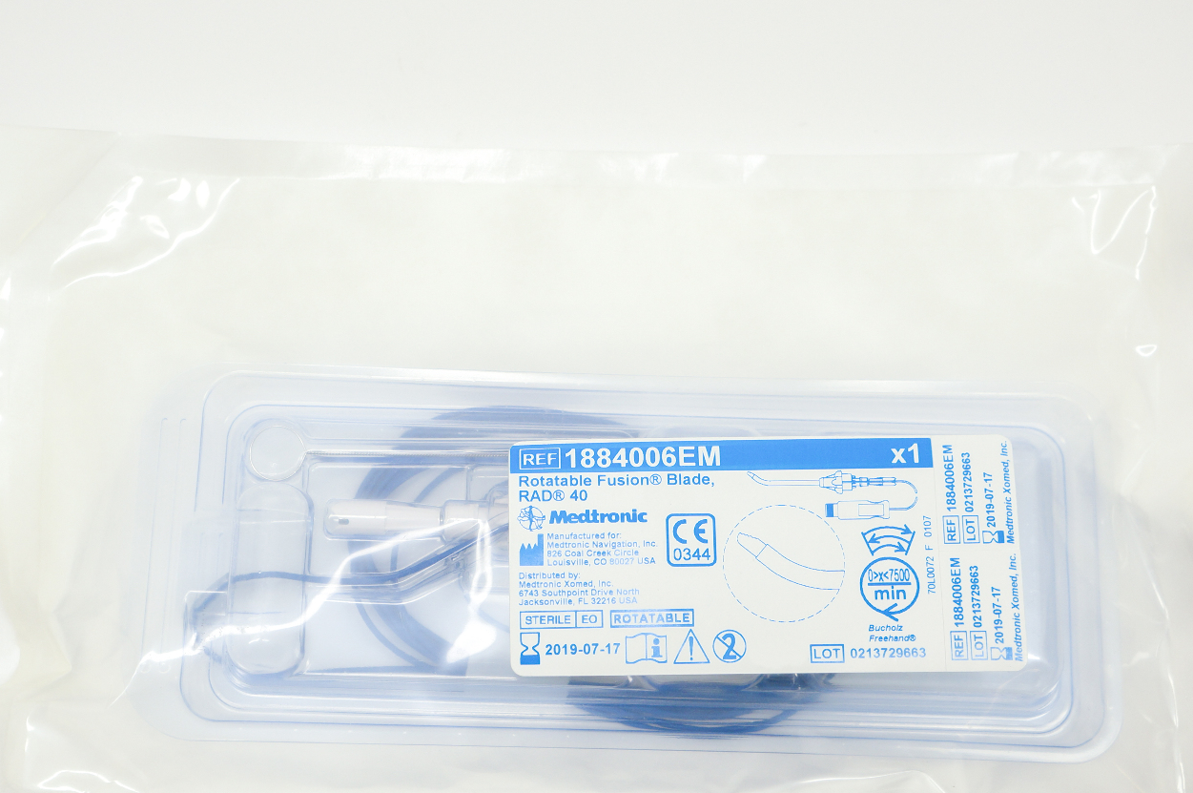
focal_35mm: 56
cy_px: 431
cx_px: 573
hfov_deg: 35.9
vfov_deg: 24.3
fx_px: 1842
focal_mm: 29
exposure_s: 1/160
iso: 200
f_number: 5
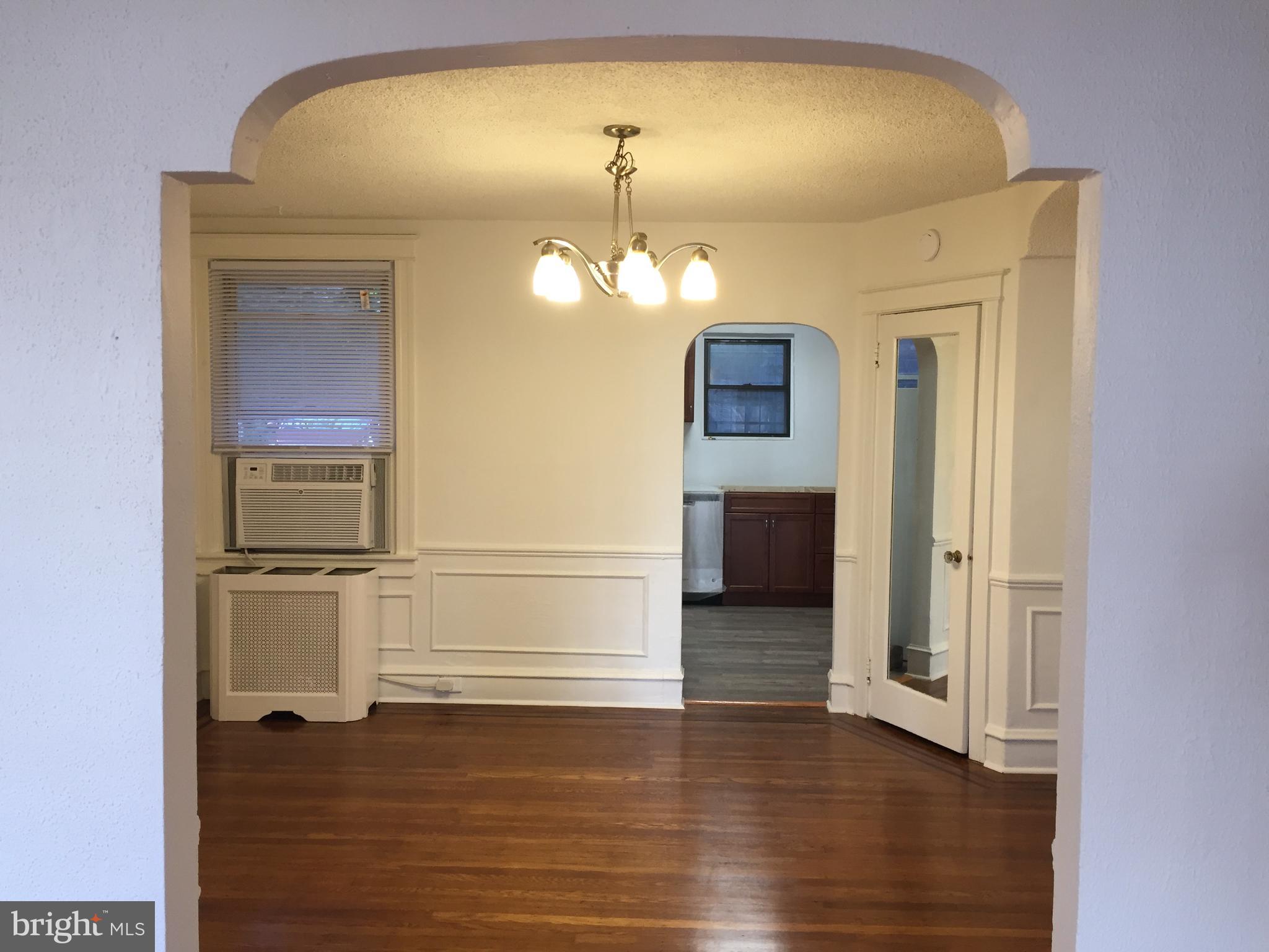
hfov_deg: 61.7
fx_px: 1063
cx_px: 634
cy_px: 476
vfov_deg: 48.2
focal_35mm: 29
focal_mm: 4.15
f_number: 2.2
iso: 80
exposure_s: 1/30
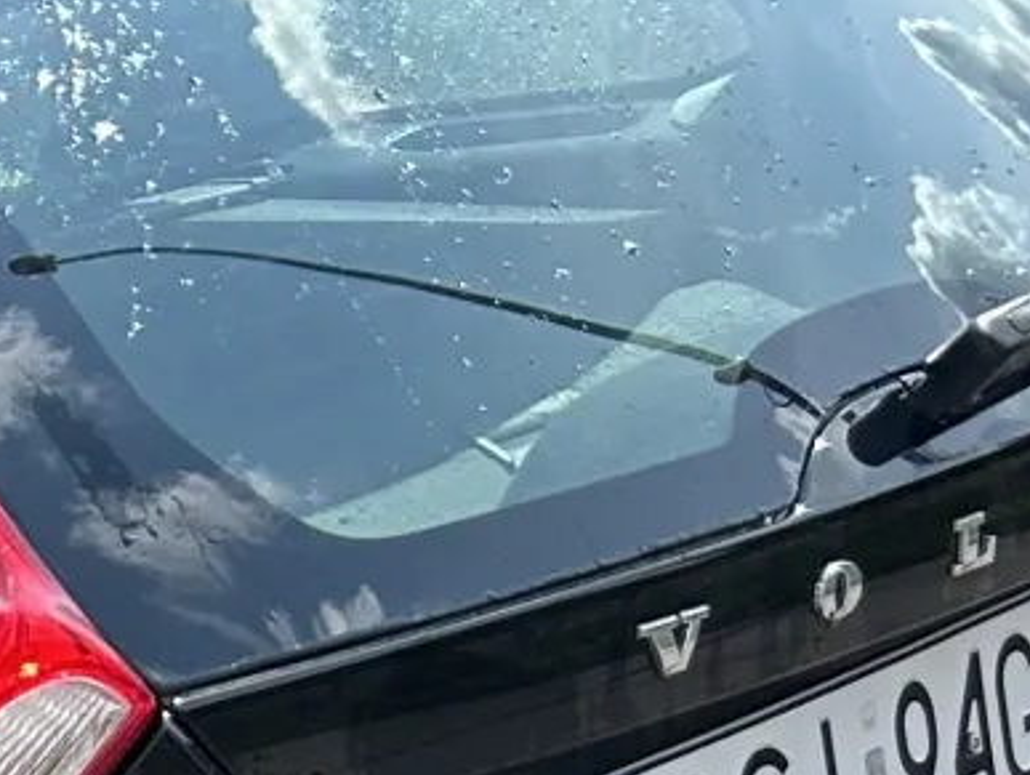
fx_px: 4289
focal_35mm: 144
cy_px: 1987
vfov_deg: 9.1
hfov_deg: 12.7
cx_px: -703
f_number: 1.5
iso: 50
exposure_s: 1/1901
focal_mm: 5.7
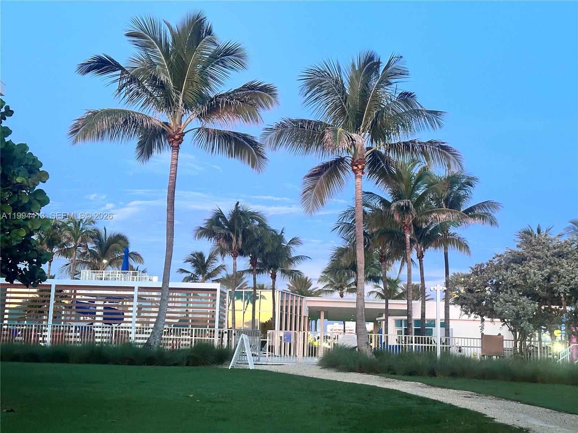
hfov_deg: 39.7
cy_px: 216
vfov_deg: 30.3
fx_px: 801
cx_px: 289
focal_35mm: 48
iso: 640
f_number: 1.78
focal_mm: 6.86
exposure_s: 1/30
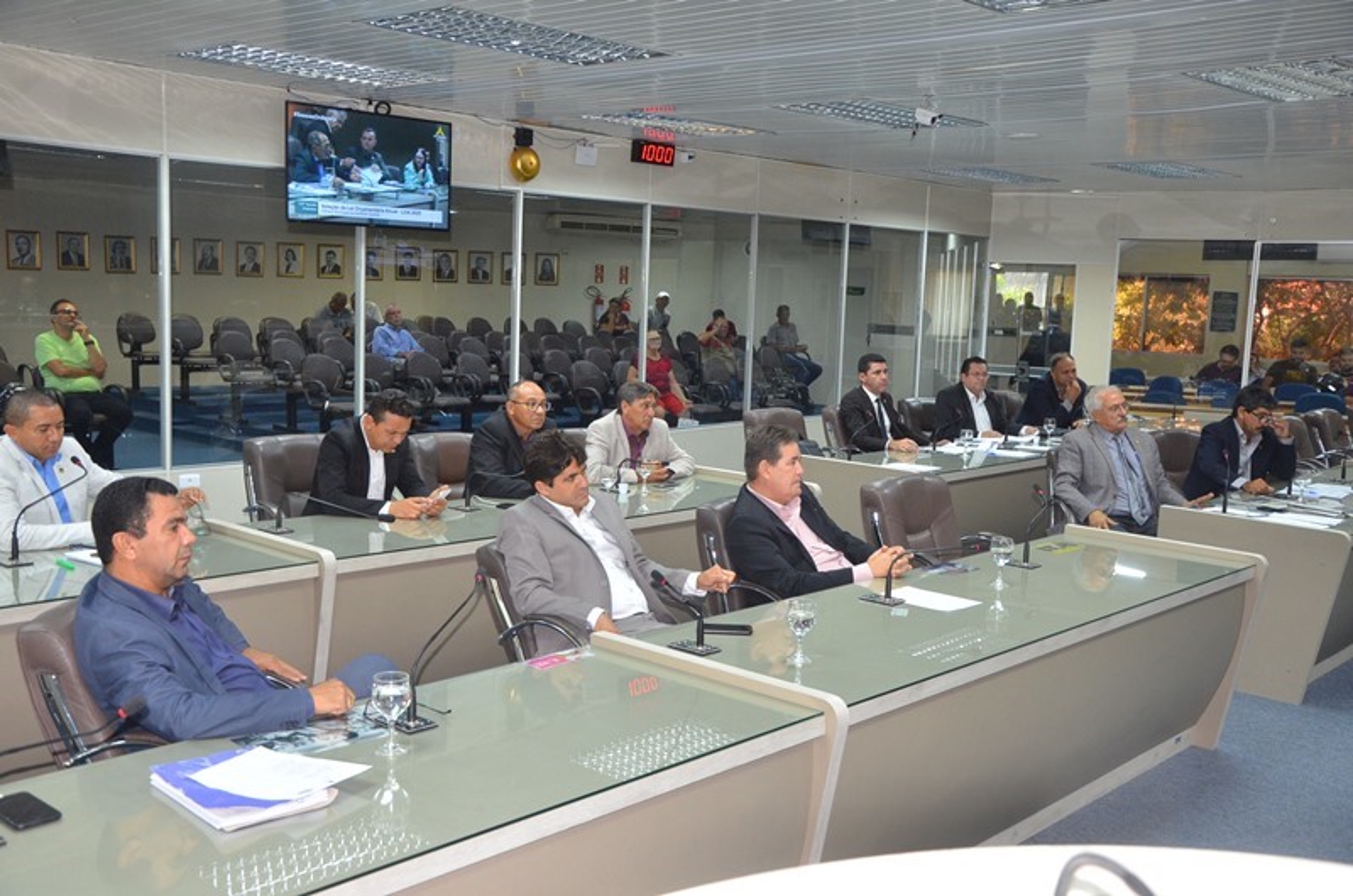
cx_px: 676
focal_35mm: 36
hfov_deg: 53.2
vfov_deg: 36.7
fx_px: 1350
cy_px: 448
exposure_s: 1/60
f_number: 5
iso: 1000
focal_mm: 24
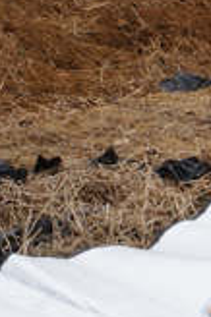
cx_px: 303
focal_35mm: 154
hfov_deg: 8.7
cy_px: 89
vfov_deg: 13.3
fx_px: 1357
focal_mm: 28
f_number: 6.3
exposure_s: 1/640
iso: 200
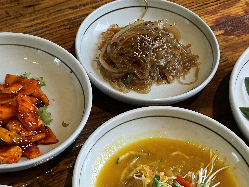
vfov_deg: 20.9
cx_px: 93
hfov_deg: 28.5
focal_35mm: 68
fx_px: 489
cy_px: 187
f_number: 1.6
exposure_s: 1/120
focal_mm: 4.2
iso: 100
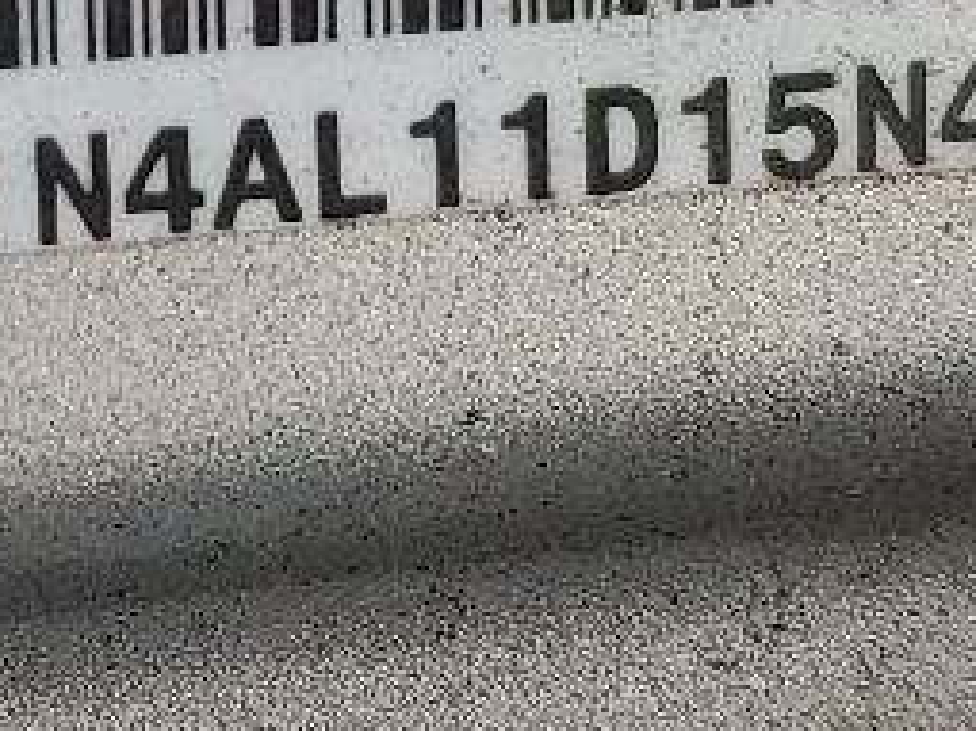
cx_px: 134
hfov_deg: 12.1
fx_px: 4594
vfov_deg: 8.9
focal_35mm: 163
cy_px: -318
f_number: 1.5
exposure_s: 1/1000
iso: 50
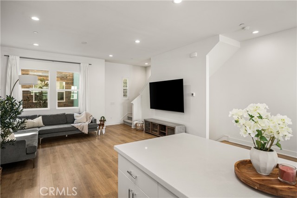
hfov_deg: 88.5
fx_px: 153
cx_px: 148
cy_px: 99
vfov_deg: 65.9
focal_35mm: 18
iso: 100
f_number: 5.6
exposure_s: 1/13
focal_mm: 18.5
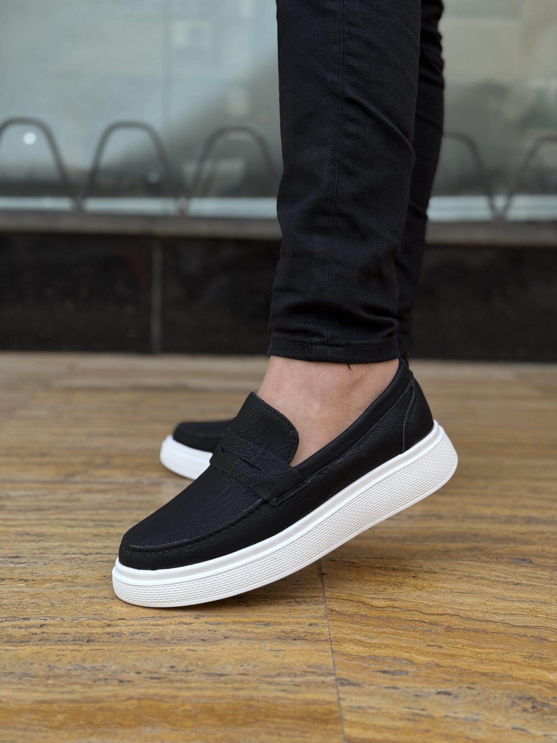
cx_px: 281
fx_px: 1051
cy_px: 371
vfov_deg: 38.9
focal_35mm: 49
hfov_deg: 29.7
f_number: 1.78
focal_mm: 6.76
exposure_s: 1/182
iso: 64
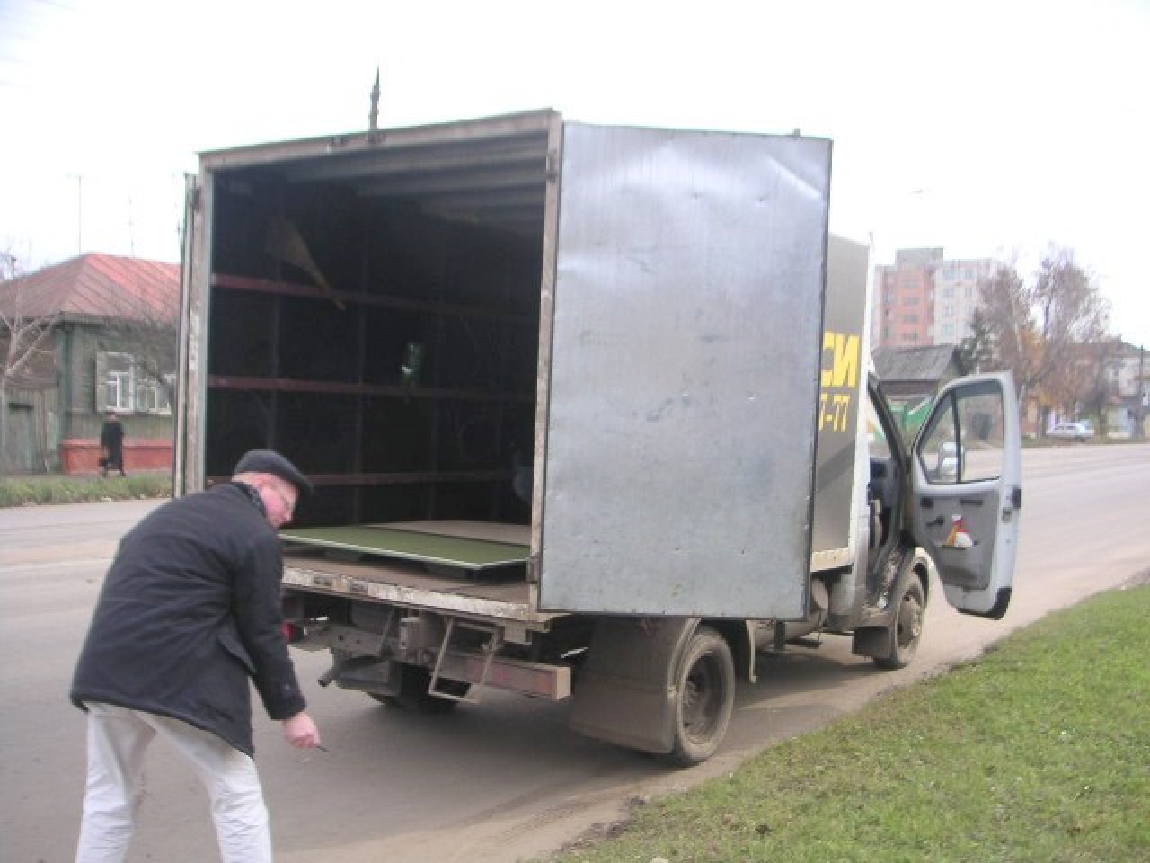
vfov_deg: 37.7
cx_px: 575
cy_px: 432
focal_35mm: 38
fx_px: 1262
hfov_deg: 49.0
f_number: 2.8
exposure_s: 1/180
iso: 50
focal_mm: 6
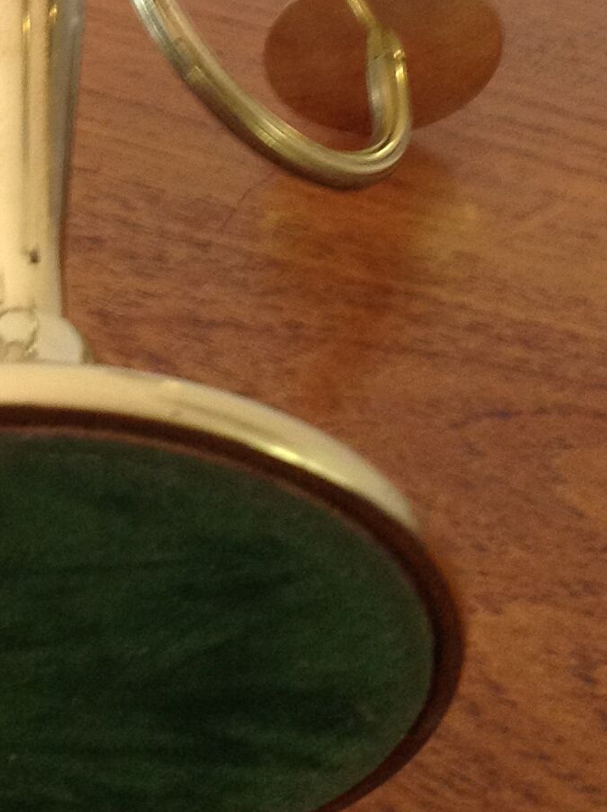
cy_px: 118
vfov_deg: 19.2
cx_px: 63
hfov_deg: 14.5
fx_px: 2367
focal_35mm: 101
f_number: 2.4
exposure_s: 1/15
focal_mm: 4.28
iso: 125
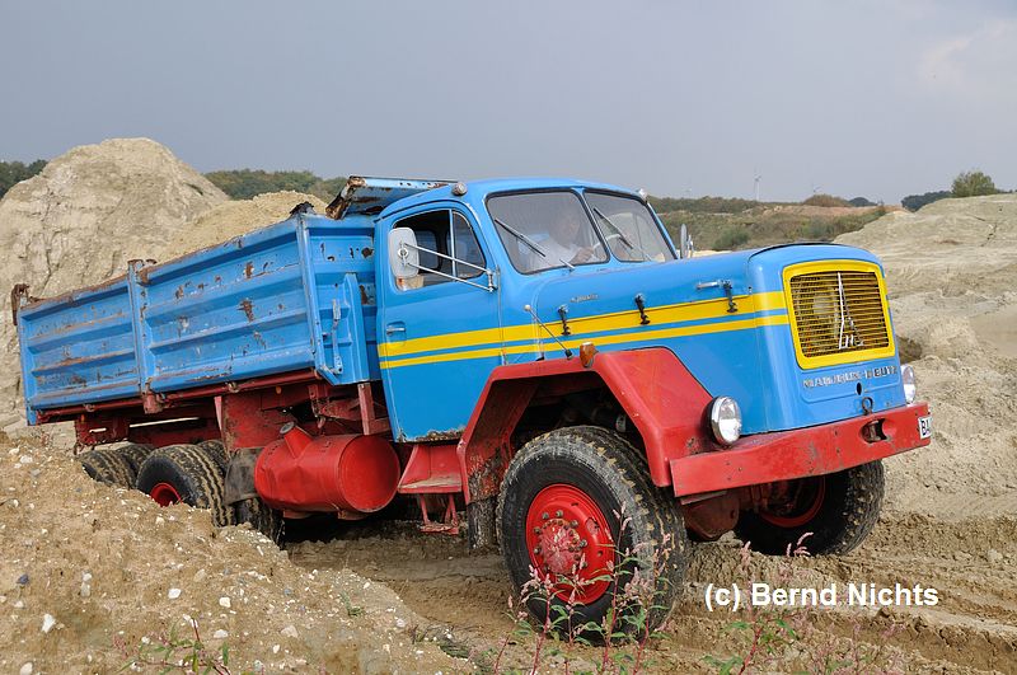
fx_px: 1058
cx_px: 508
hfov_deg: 51.3
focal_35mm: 38
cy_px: 338
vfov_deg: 35.4
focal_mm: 25
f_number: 5
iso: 200
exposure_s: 1/800
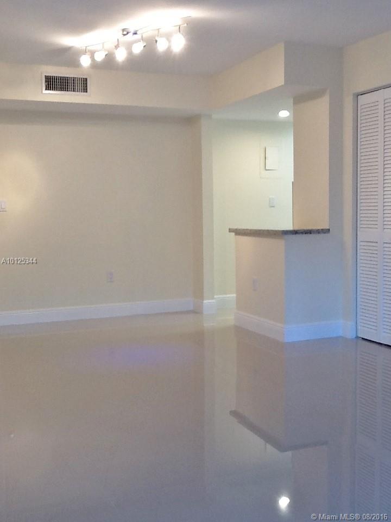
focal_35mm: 44
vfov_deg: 42.9
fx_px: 663
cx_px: 196
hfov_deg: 32.9
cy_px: 261
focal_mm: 2.03
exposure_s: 1/30
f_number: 2.4
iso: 50
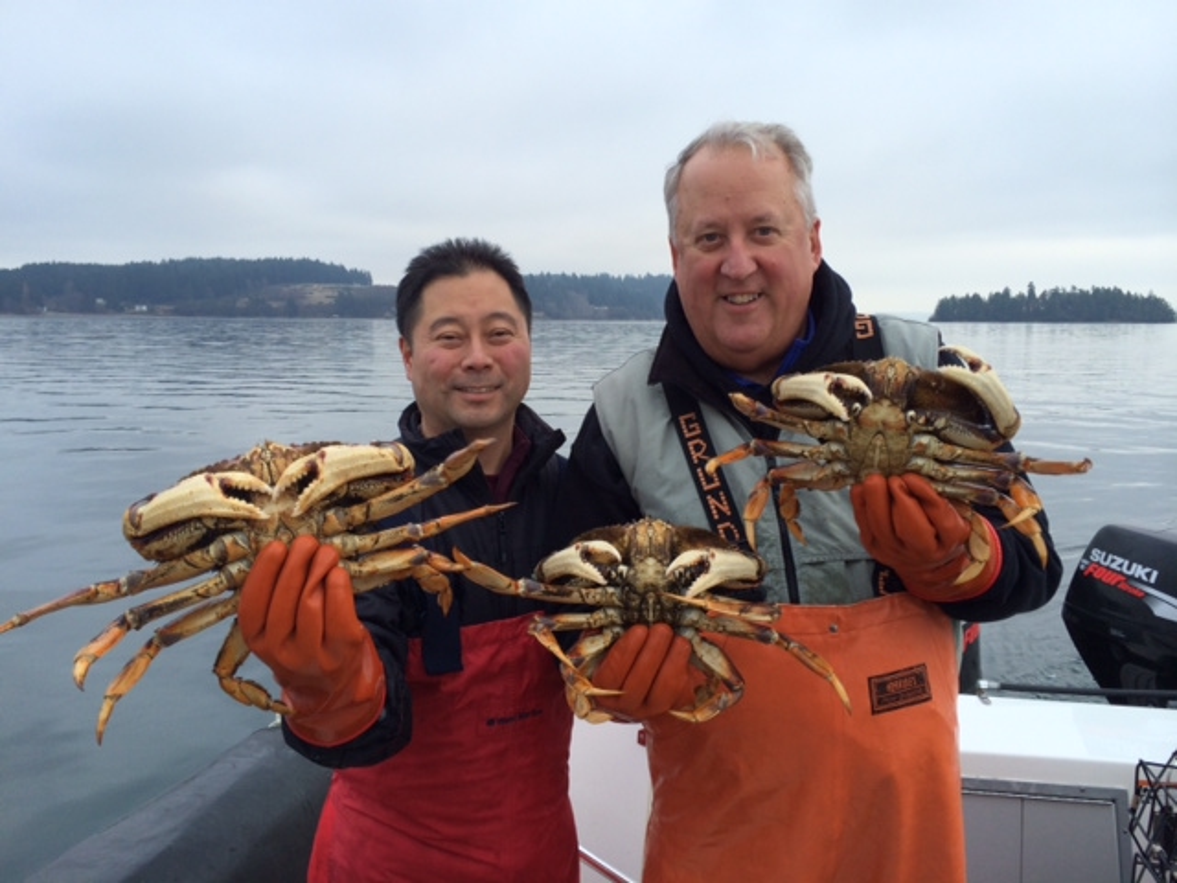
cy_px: 442
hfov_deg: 60.0
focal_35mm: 30
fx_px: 1020
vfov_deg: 46.8
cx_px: 588
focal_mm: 4.12
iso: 32
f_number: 2.2
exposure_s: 1/289
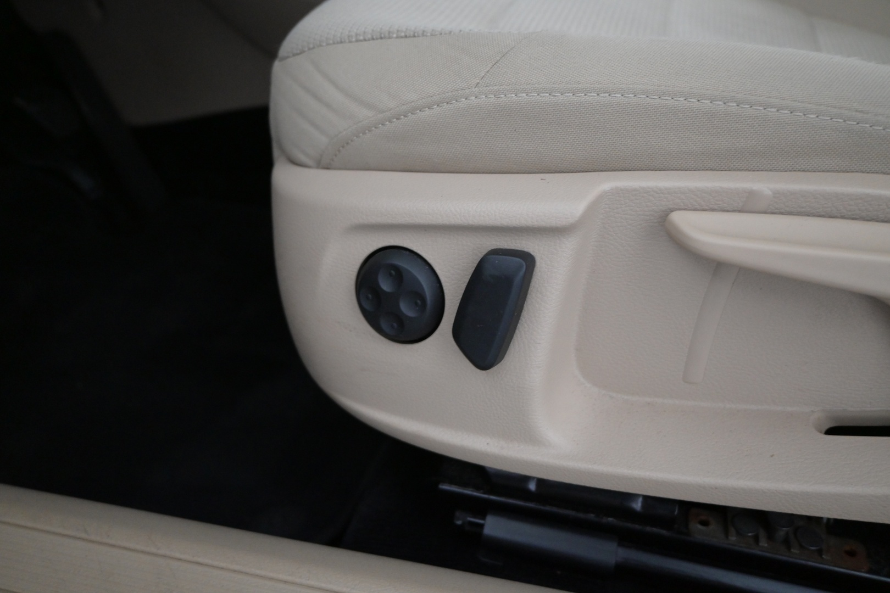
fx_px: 723
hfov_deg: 63.2
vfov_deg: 44.6
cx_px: 445
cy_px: 296
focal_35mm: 29
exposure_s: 1/50
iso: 2500
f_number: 3.8
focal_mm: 19.5
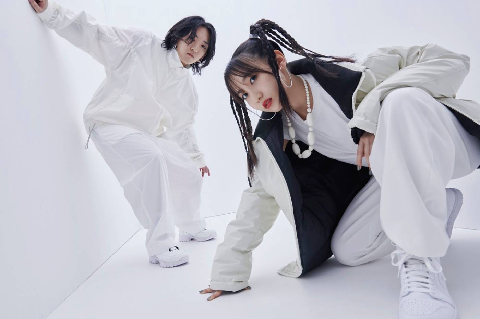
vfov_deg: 53.1
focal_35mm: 24
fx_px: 320
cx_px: 240
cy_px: 160
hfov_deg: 73.8
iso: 400
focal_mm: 24
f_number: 8
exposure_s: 1/160
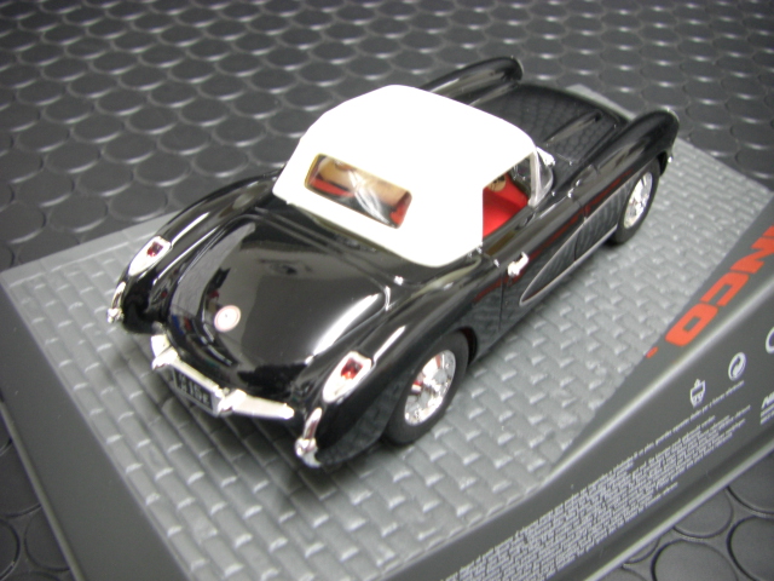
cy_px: 290
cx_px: 387
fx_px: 850
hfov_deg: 49.0
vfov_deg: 37.7
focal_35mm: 38
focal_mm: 6.3
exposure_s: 1/8
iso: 200
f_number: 3.4
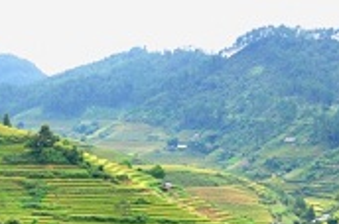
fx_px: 984
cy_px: 340
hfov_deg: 18.3
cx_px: -99
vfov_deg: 12.4
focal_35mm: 105
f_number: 8
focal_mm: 21
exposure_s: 1/250
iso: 250
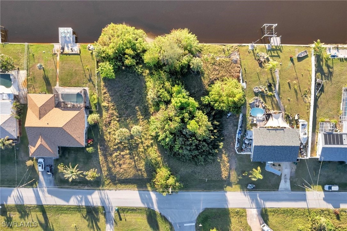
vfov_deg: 57.1
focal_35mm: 22
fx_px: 212
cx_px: 174
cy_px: 116
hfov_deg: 78.6
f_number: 2.8
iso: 120
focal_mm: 8.38
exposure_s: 1/320
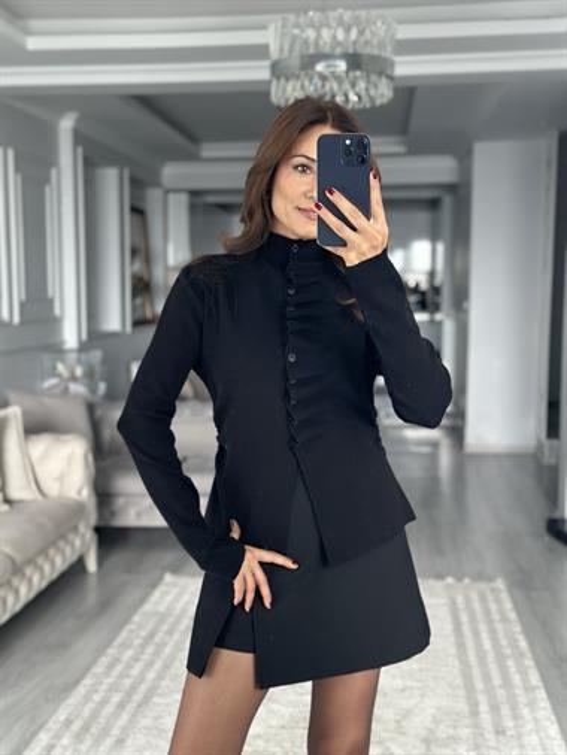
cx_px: 284
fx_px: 1047
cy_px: 378
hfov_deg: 30.3
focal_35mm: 48
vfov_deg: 39.6
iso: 125
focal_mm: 6.86
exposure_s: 1/86
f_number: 1.78
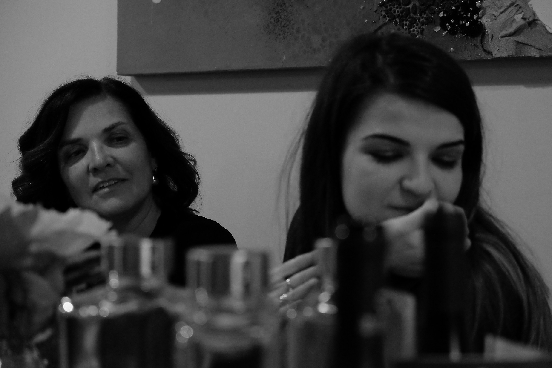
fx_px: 1273
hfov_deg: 24.5
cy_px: 184
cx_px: 276
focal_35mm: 83
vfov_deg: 16.5
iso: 5000
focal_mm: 55
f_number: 4.5
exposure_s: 1/180
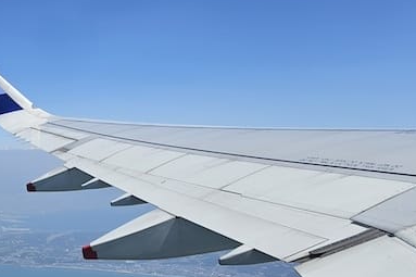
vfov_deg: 26.4
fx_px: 578
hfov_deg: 37.2
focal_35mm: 50
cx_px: 47
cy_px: 224
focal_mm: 6.3
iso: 10
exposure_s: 1/1262
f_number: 1.7
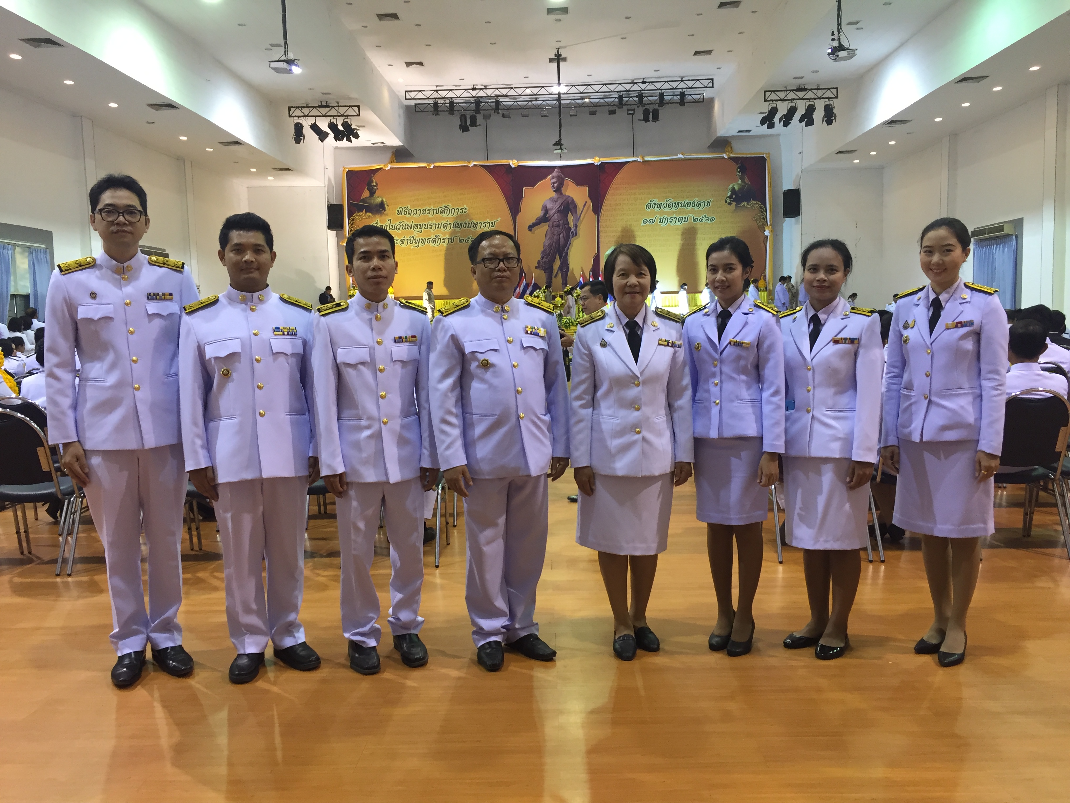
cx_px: 535
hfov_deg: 61.7
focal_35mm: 29
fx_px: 896
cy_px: 402
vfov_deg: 48.2
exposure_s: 1/33
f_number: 2.2
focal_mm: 4.15
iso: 100
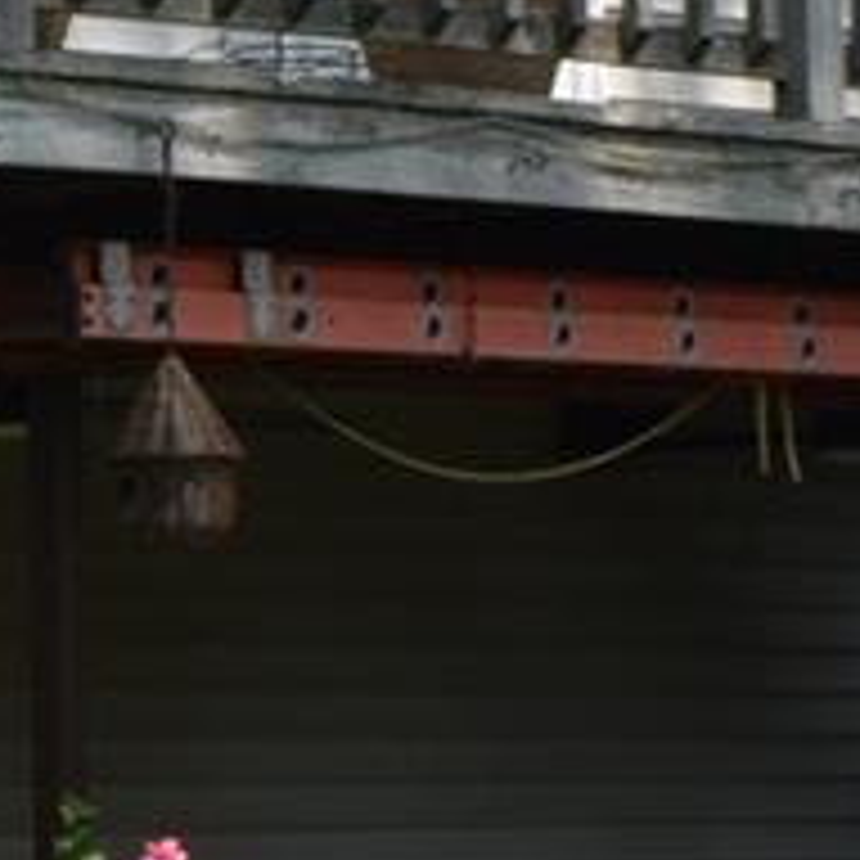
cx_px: -819
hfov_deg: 5.7
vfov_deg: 5.8
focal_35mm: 300
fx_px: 8432
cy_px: 313
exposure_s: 1/320
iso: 200
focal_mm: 22
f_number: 9
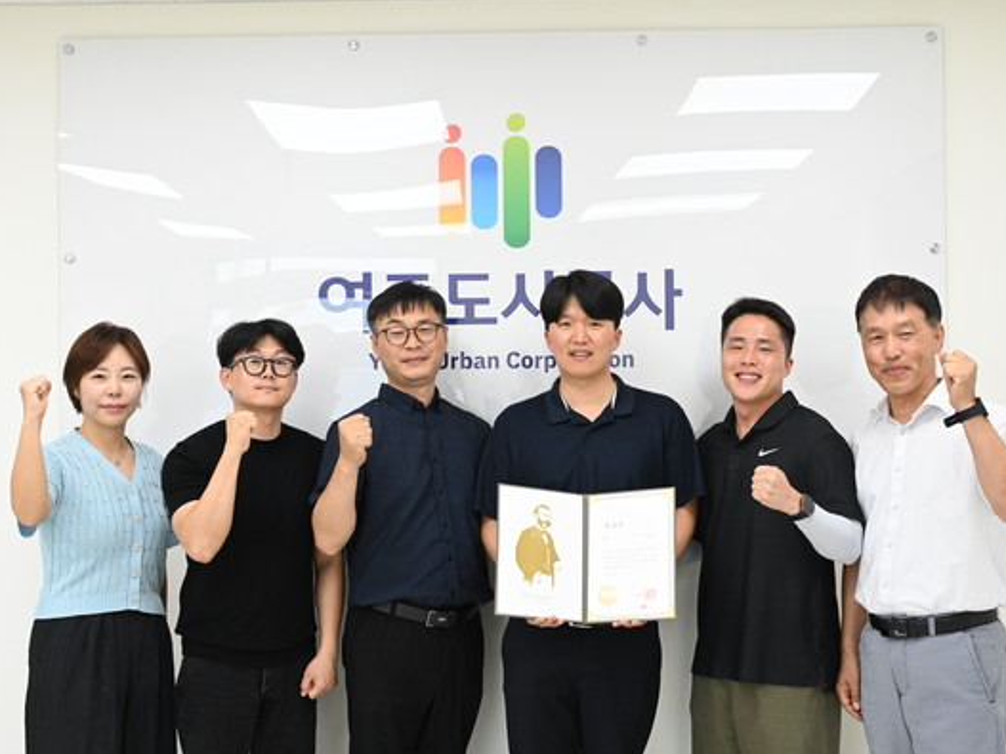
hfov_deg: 41.2
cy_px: 378
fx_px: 1337
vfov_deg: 31.5
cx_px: 533
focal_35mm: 46
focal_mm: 42
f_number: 9
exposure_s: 1/250
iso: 4000
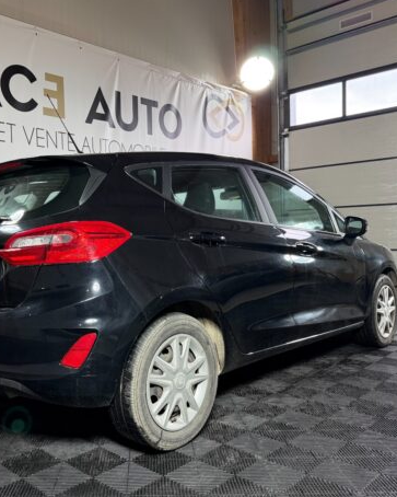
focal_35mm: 32
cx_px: 136
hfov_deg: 45.2
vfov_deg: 55.7
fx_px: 470
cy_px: 248
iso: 320
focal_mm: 6.76
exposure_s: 1/50
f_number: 1.78
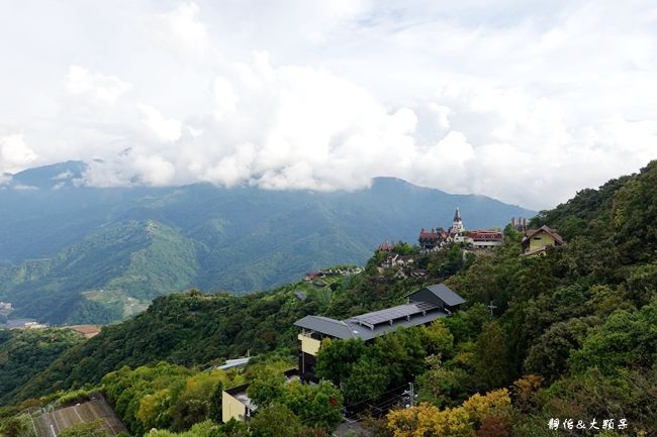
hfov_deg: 73.8
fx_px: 438
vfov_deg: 53.1
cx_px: 328
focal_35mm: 24
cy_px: 218
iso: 125
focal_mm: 9.03
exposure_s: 1/400
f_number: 4
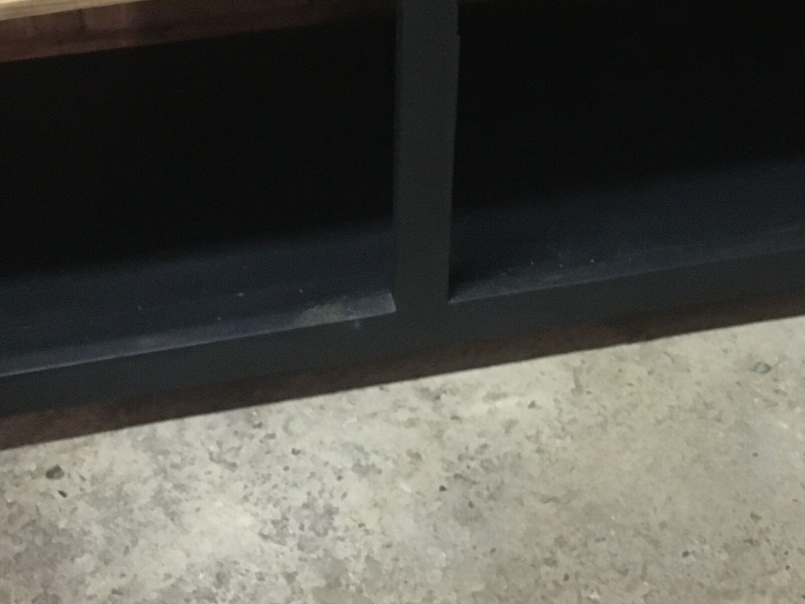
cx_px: 450
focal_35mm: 73
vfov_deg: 19.7
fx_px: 1697
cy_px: 25
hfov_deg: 26.7
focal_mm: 4.15
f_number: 2.2
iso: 500
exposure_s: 1/17
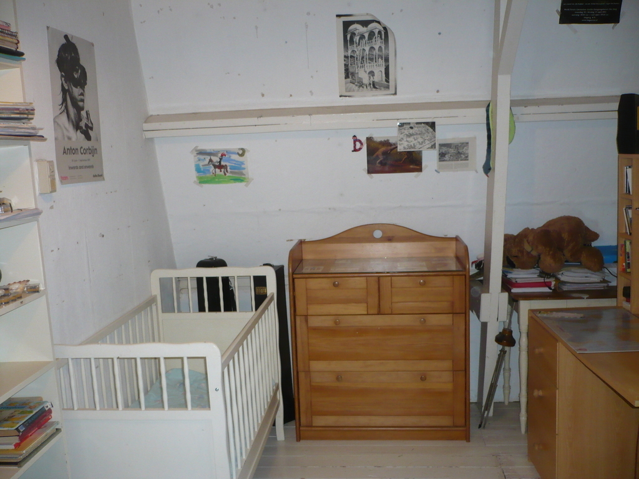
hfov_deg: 52.6
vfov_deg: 40.7
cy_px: 240
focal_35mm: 35
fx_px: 646
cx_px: 320
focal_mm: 5.8
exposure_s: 1/30
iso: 200
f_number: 2.8
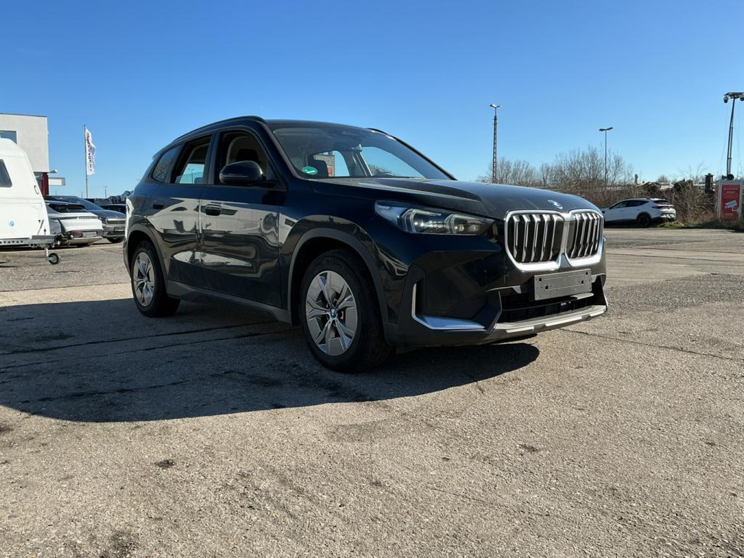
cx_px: 372
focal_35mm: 29
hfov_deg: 61.7
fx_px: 623
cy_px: 279
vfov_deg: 48.2
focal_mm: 3
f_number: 1.8
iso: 25
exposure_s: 1/1412
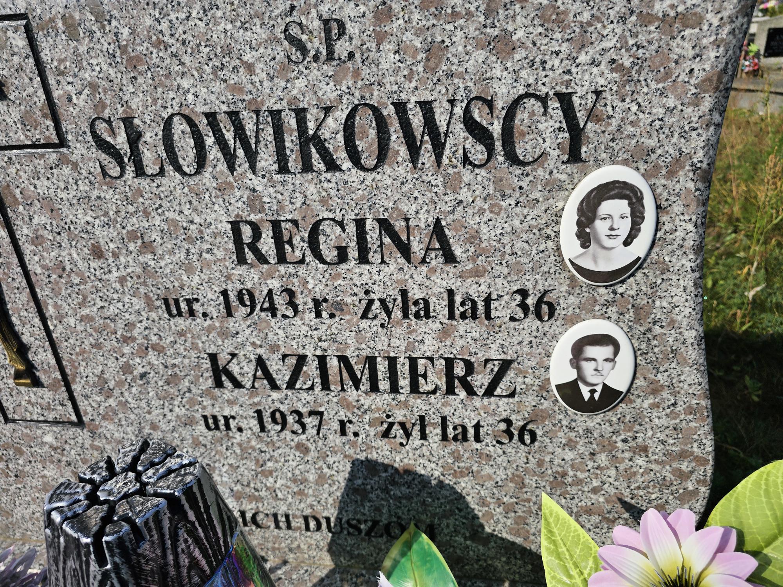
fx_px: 520
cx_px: 392
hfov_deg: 73.9
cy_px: 294
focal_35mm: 23
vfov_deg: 58.9
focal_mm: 6.3
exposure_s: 1/1994
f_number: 1.7
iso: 10
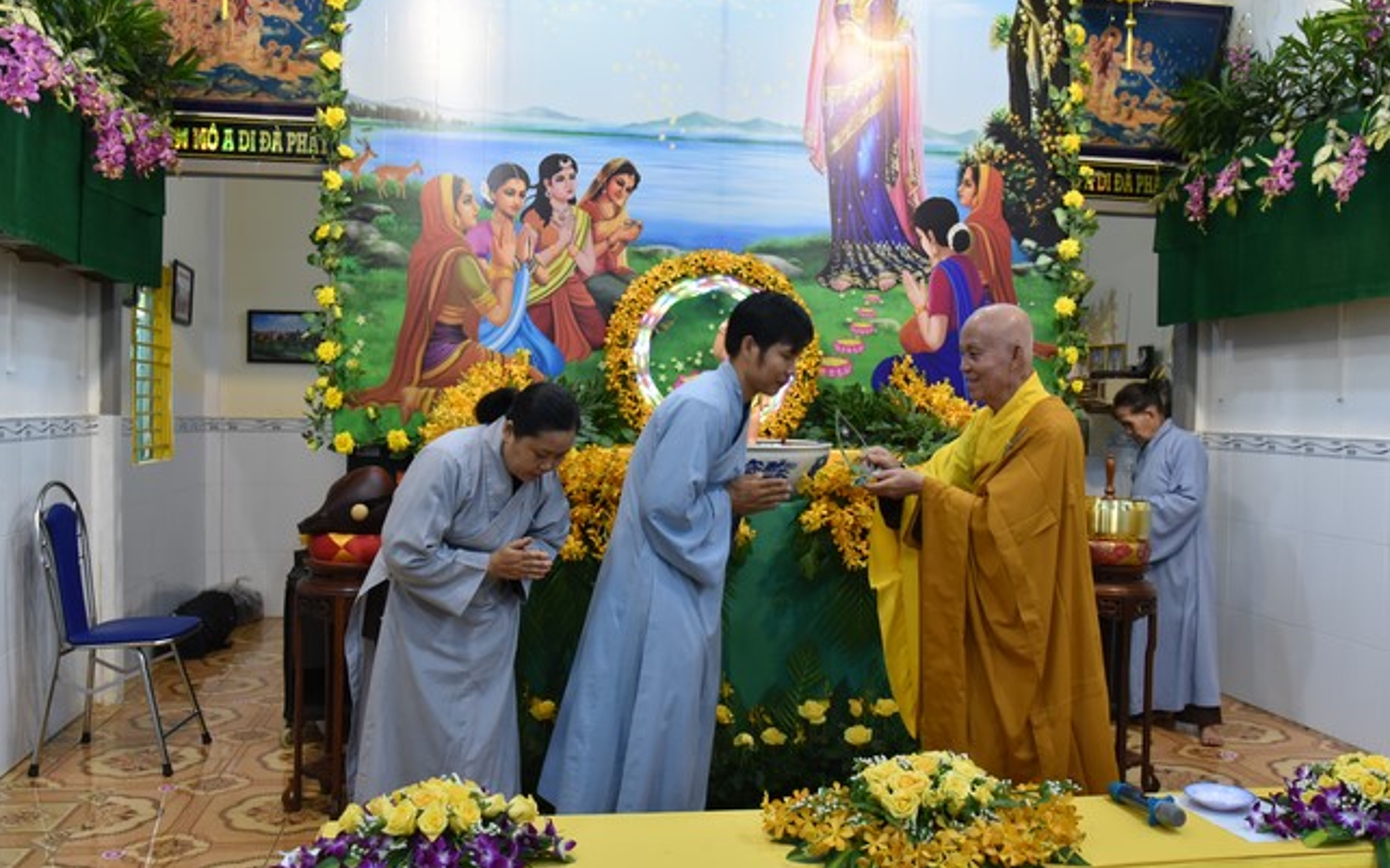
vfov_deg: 39.4
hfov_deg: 59.7
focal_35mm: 32
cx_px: 693
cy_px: 411
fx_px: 1212
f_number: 5
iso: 1600
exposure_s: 1/100
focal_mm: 31
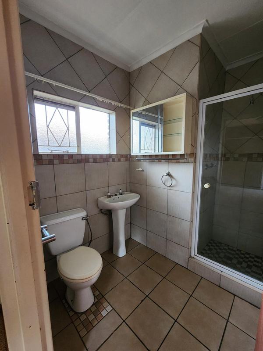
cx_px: 132
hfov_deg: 89.9
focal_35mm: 13
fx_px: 132
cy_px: 176
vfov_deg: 106.2
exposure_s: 1/33.3
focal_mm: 2.2
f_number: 2.2
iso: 400
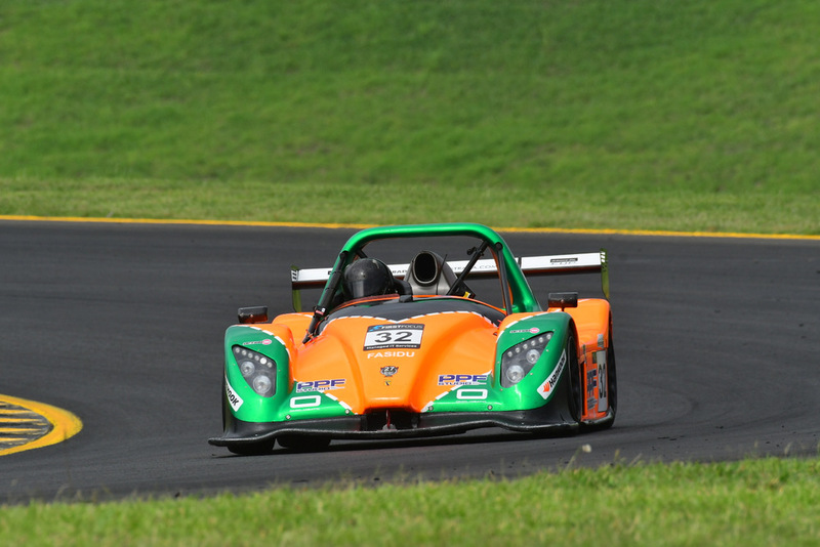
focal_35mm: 690
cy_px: 274
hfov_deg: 3.0
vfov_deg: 2.0
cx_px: 410
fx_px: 15721
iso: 500
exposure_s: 1/640
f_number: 10
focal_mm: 460
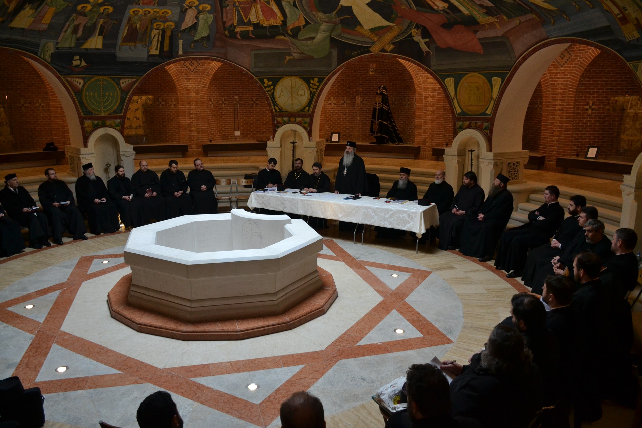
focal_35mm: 27
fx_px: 481
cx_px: 321
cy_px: 214
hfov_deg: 67.4
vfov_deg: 47.9
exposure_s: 1/100
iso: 800
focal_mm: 18
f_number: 3.5
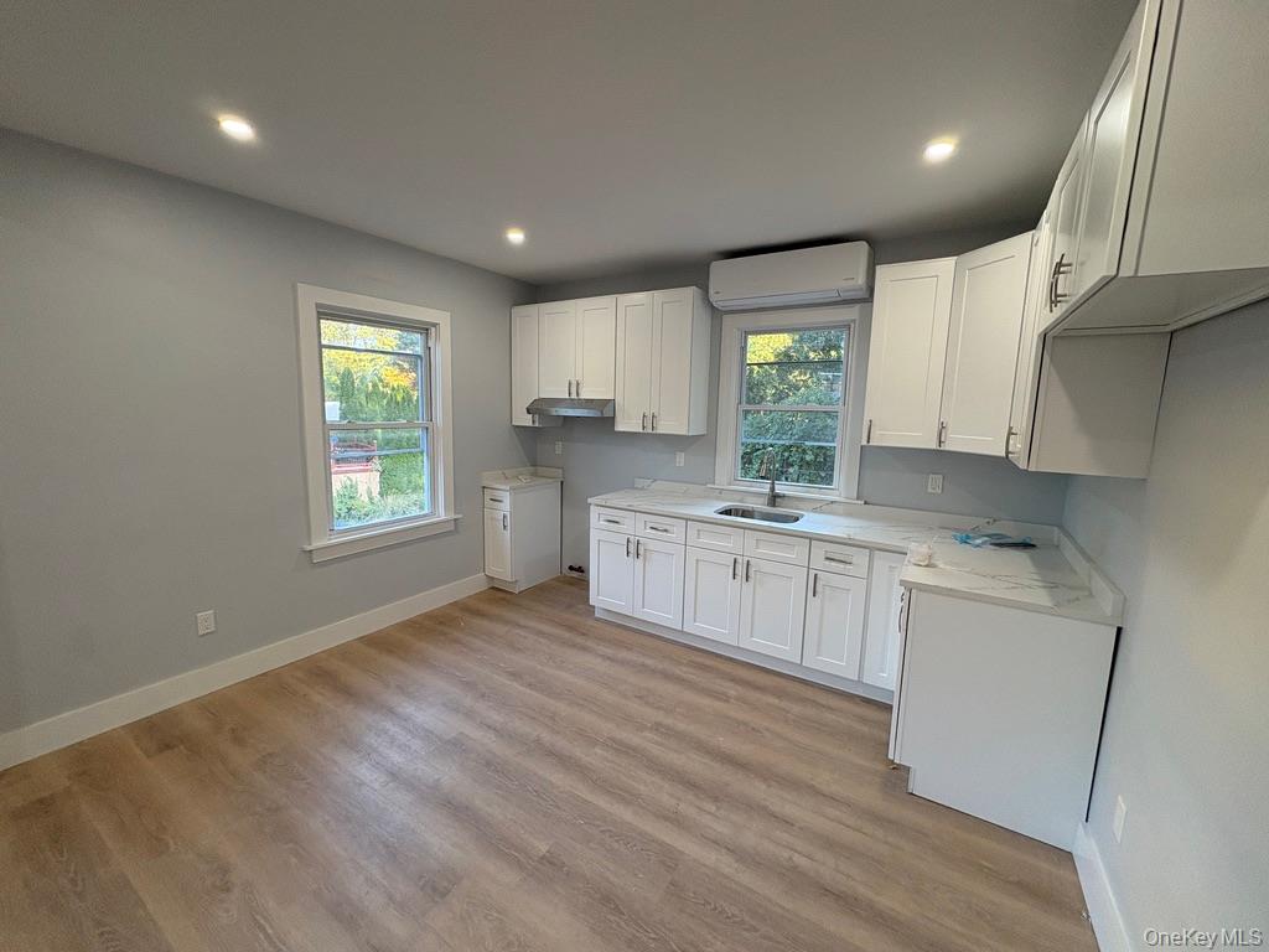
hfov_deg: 102.1
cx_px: 634
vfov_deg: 85.7
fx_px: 513
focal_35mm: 14
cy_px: 476
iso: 160
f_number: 2.2
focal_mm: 2.22
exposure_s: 1/120
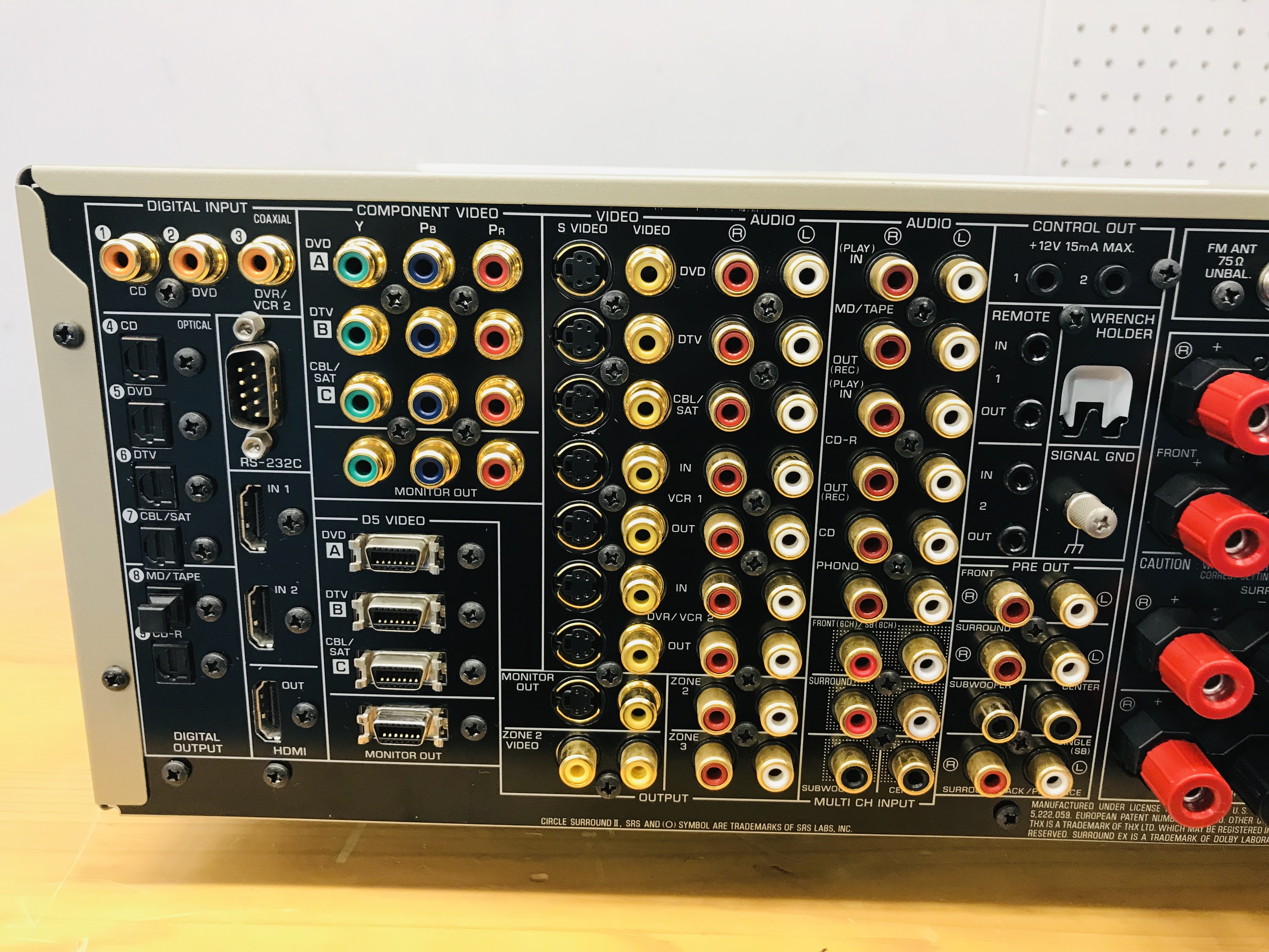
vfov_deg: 49.7
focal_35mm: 28
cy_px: 476
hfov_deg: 63.4
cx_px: 634
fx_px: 1026
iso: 40
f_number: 1.8
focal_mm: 3.99
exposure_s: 1/20
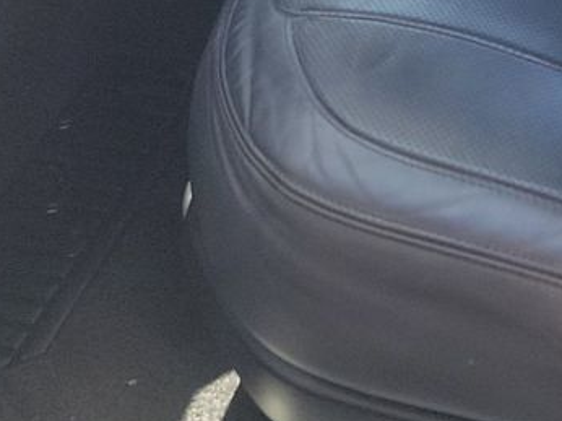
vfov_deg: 11.5
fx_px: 1801
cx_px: 580
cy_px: -507
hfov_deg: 17.3
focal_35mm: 111
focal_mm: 6.7
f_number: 1.8
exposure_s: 1/119
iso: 65
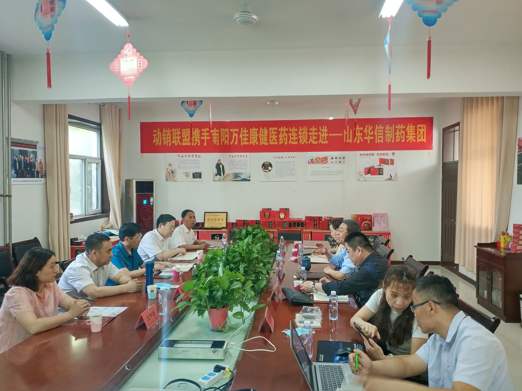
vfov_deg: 44.2
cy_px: 196
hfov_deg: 56.8
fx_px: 483
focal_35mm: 32
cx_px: 261
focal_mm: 4.5
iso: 365
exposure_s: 1/20
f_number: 2
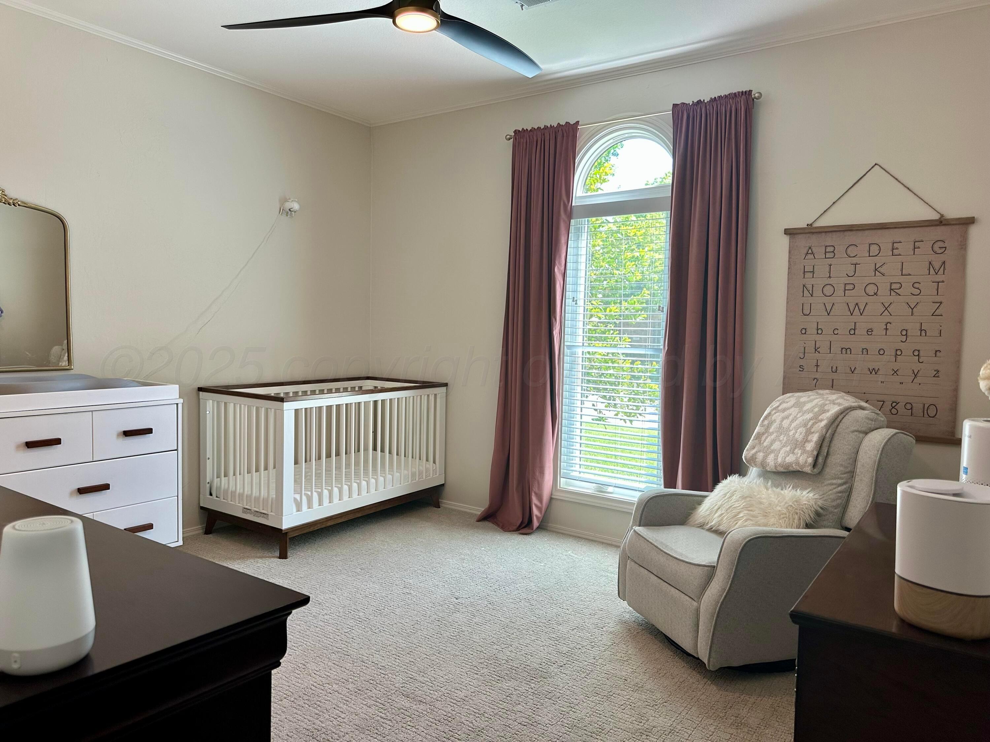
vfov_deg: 56.8
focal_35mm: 24
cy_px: 371
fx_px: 686
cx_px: 495
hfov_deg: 71.6
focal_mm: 6.86
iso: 160
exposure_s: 1/120
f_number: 1.78
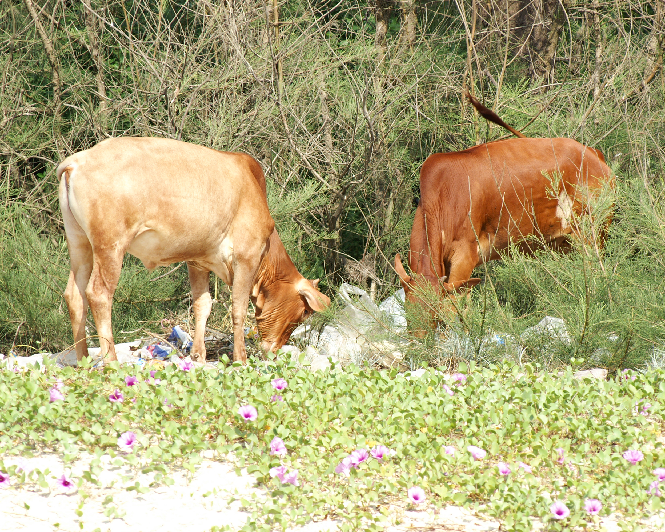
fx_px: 10017
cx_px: 399
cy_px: 266
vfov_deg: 3.0
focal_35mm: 509
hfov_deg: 3.8
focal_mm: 300
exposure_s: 1/400
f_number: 8
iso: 200
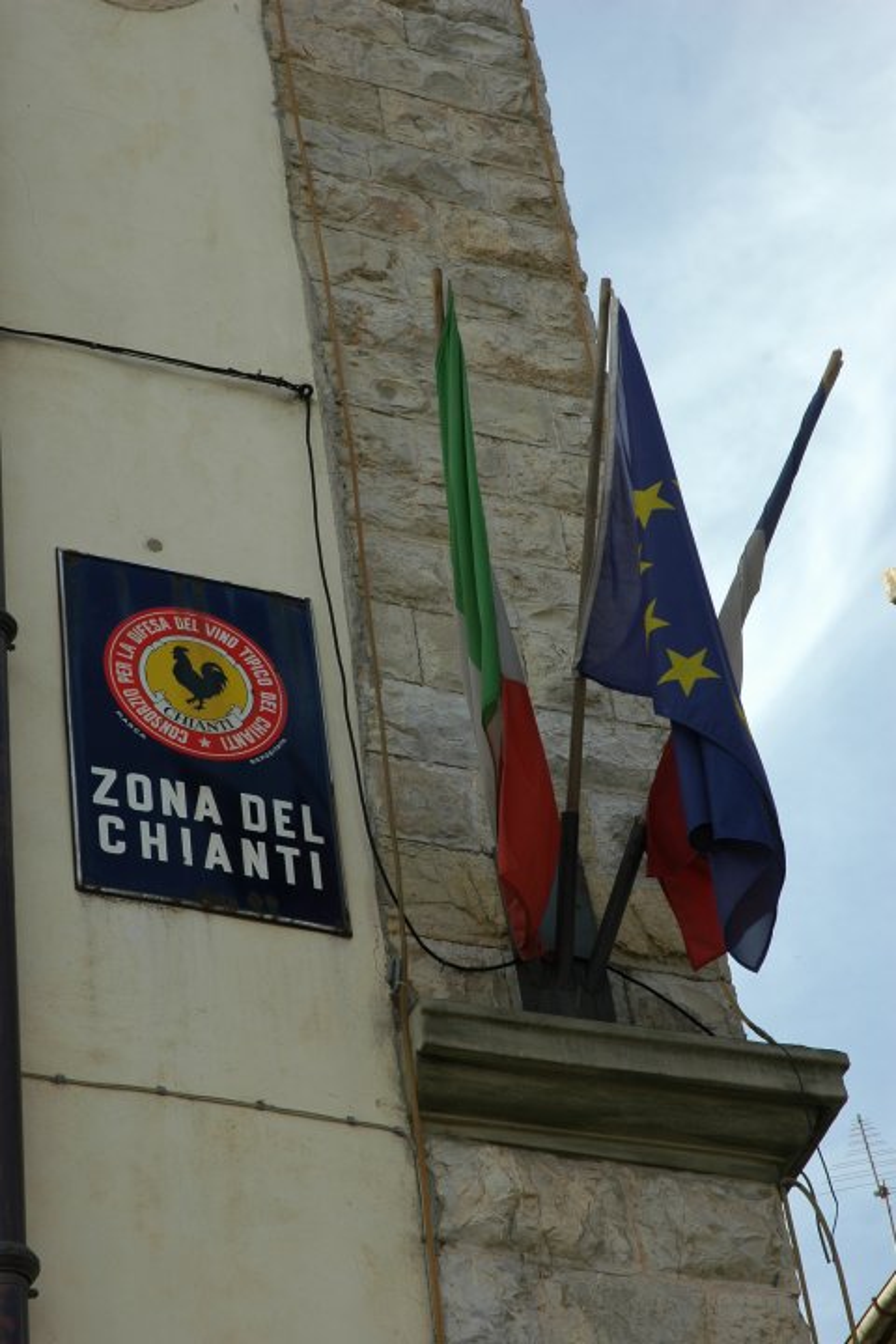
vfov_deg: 22.6
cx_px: 448
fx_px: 3360
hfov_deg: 15.2
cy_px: 672
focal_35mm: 90
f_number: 10
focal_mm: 60
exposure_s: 1/250
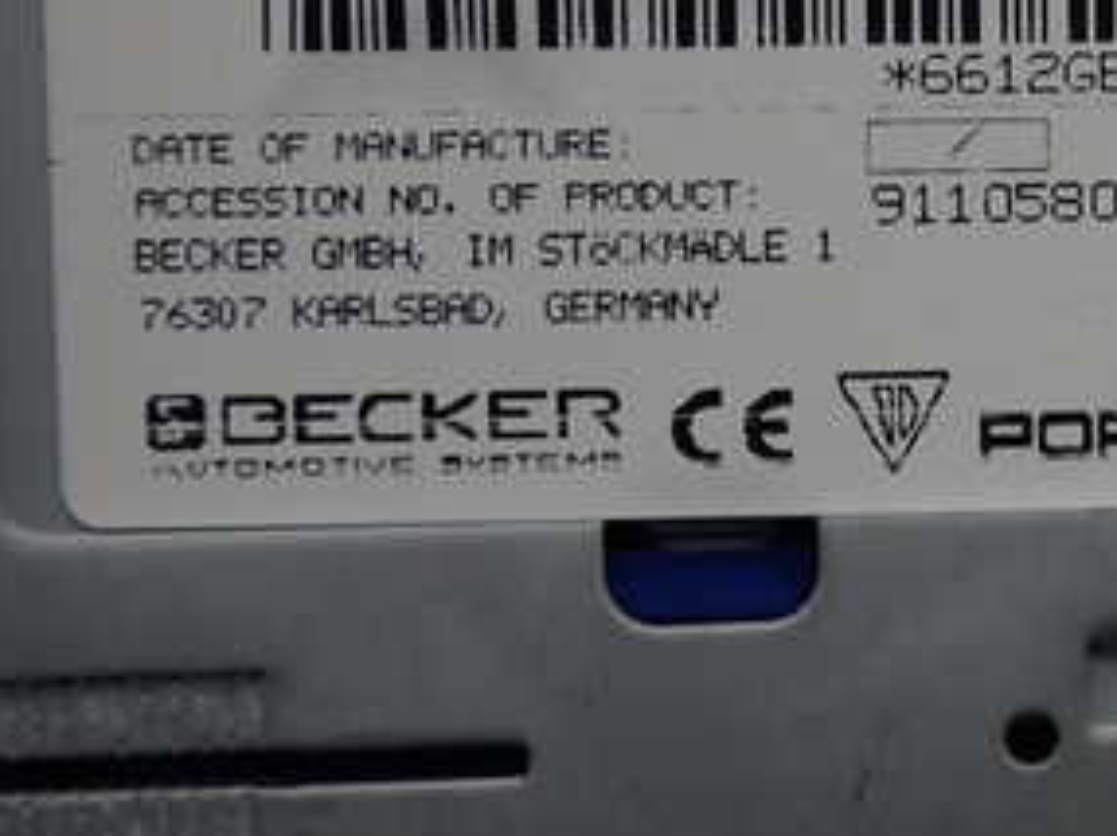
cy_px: 148
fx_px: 2031
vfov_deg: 22.9
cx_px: 1156
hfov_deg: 28.5
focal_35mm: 63
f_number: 2.3
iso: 160
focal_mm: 5.5
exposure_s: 1/125
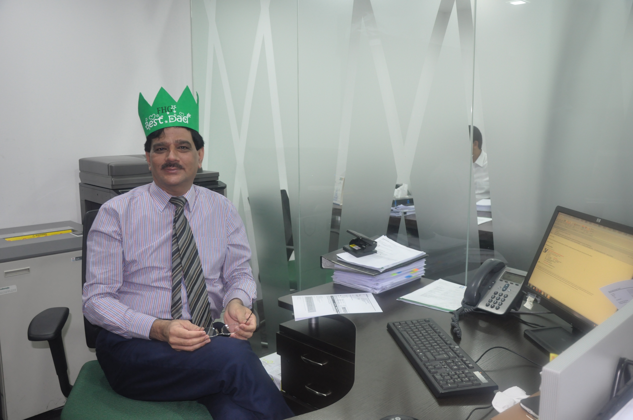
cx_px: 316
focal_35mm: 32
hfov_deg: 59.6
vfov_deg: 41.6
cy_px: 210
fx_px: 553
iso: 800
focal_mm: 21
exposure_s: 1/30
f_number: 4
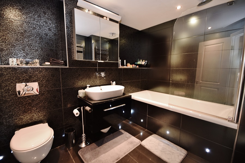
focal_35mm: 15
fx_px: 102
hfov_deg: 100.4
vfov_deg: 77.3
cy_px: 82
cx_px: 122
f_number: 4
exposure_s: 1
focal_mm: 10
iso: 100
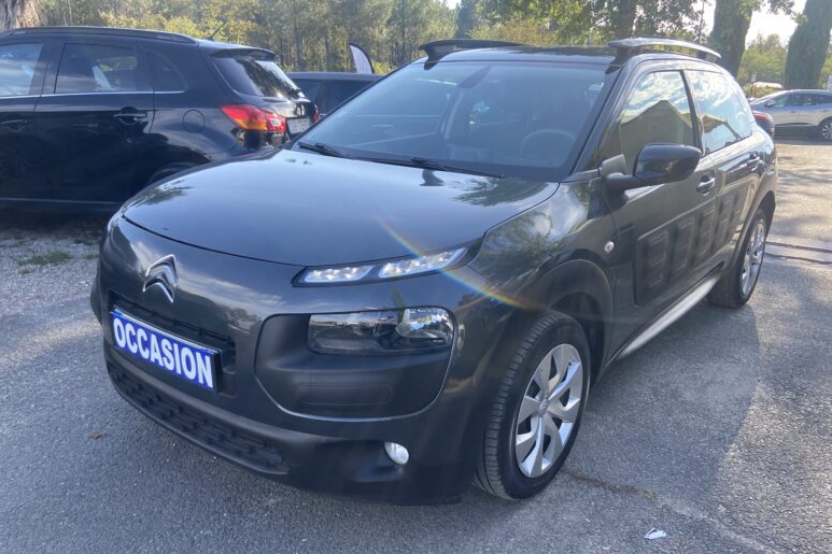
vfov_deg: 46.3
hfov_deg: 65.5
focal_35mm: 28
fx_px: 647
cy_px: 308
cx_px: 429
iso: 32
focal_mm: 4.25
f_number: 1.8
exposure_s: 1/444
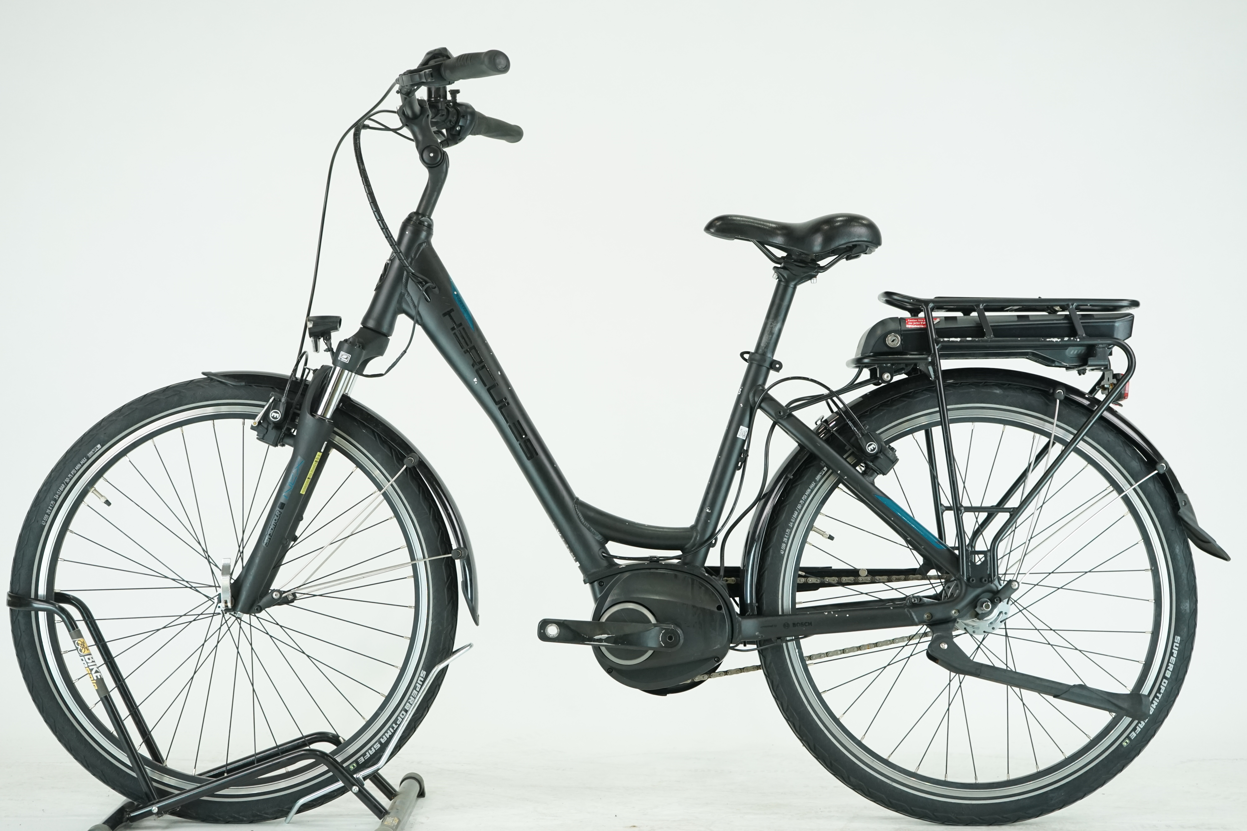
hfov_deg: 32.9
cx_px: 624
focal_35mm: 61
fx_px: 2113
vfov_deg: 22.3
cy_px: 416
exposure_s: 1/200
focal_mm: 61
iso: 1600
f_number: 5.6
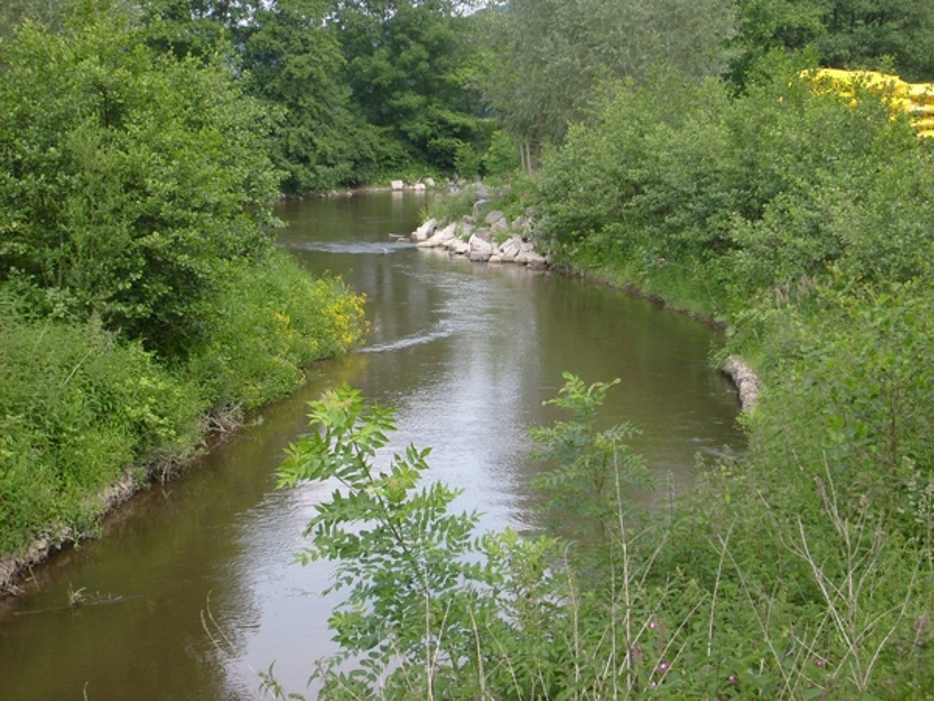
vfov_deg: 24.0
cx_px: 467
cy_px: 350
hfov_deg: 31.7
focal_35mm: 61
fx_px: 1646
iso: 80
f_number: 3.6
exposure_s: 1/350
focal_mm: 10.3
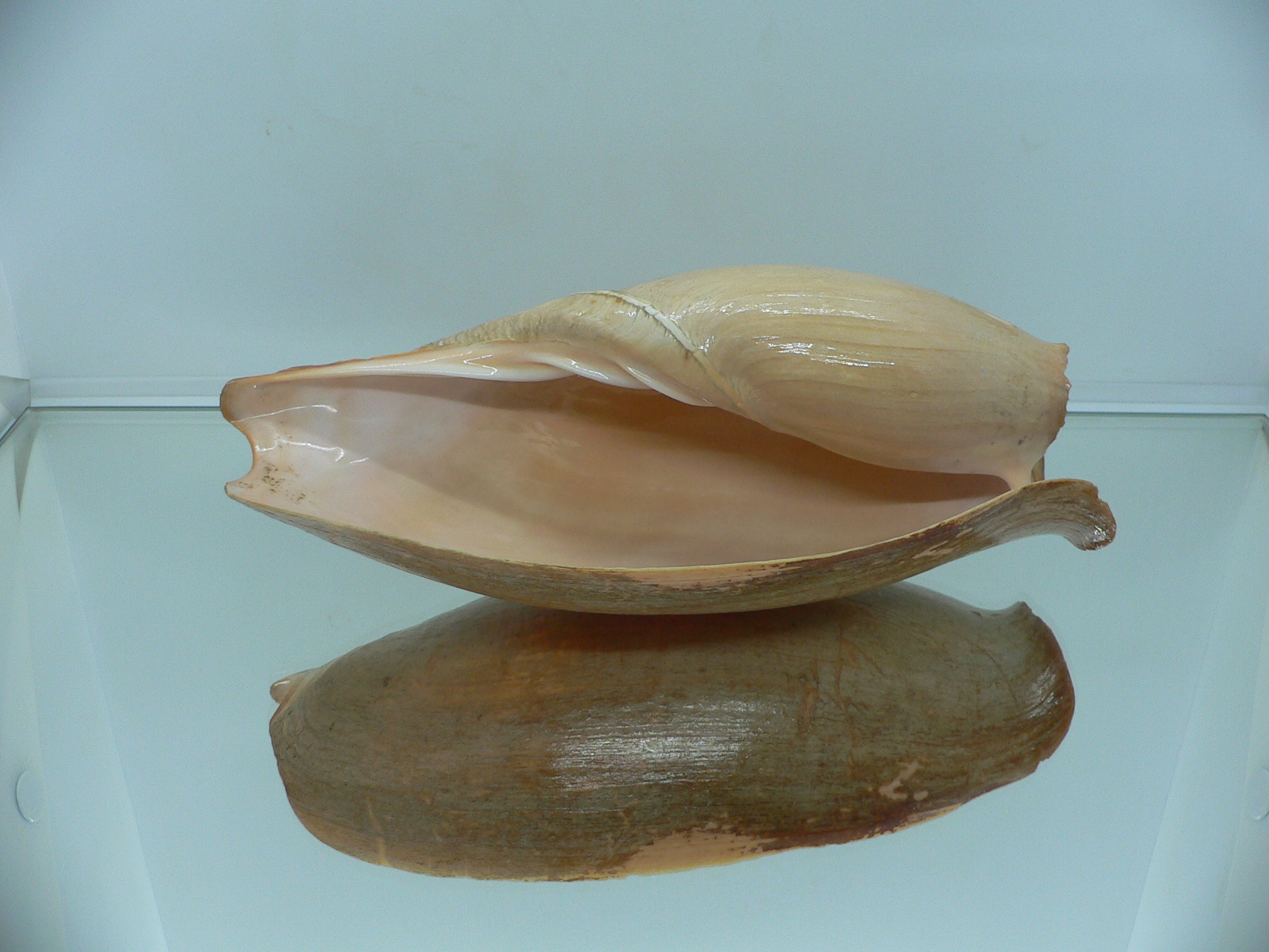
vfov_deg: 40.7
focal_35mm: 35
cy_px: 476
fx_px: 1283
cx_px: 634
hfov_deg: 52.6
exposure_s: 1/60
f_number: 2.8
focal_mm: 4.6
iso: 80
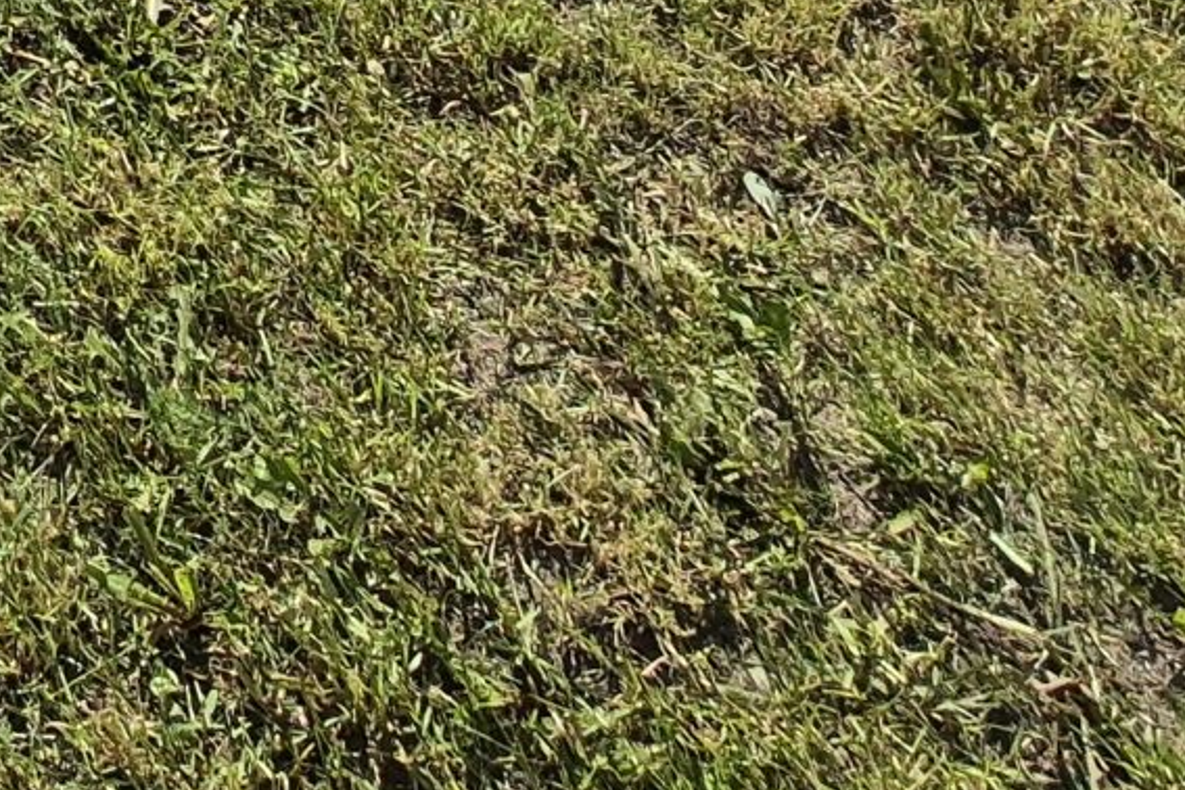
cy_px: -894
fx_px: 2008
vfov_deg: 16.0
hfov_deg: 24.1
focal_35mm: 61
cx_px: -683
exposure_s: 1/2568
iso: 50
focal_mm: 2.2
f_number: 2.2
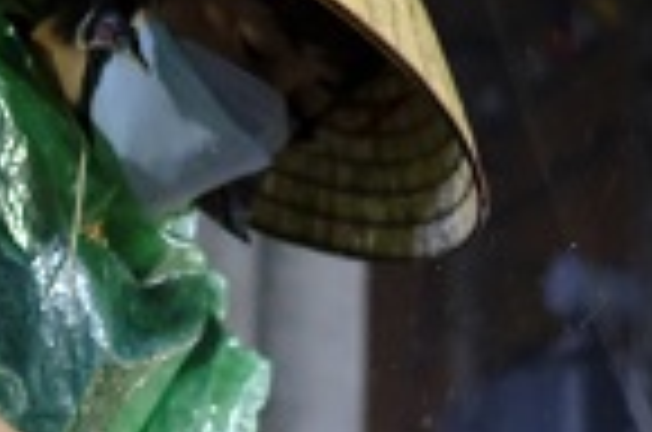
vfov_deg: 8.6
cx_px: 256
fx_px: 2801
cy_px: 608
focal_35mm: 155
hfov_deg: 13.3
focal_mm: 23
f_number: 2
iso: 4000
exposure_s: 1/125
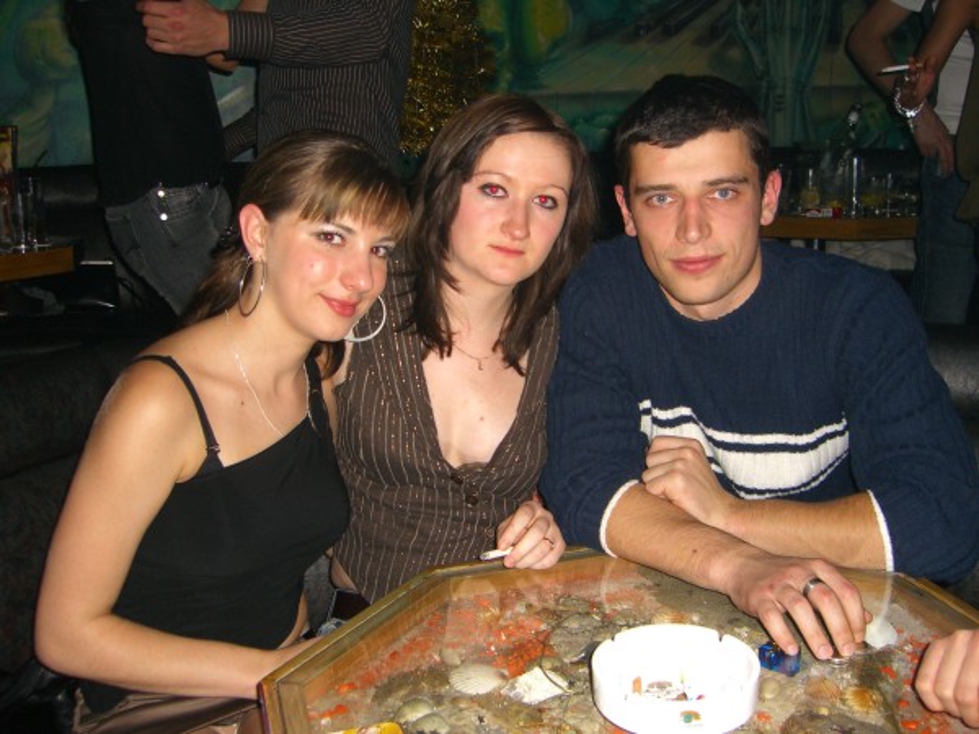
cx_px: 490
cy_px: 367
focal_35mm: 38
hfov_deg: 49.0
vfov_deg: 37.7
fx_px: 1075
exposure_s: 1/60
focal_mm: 7.9
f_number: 2.8
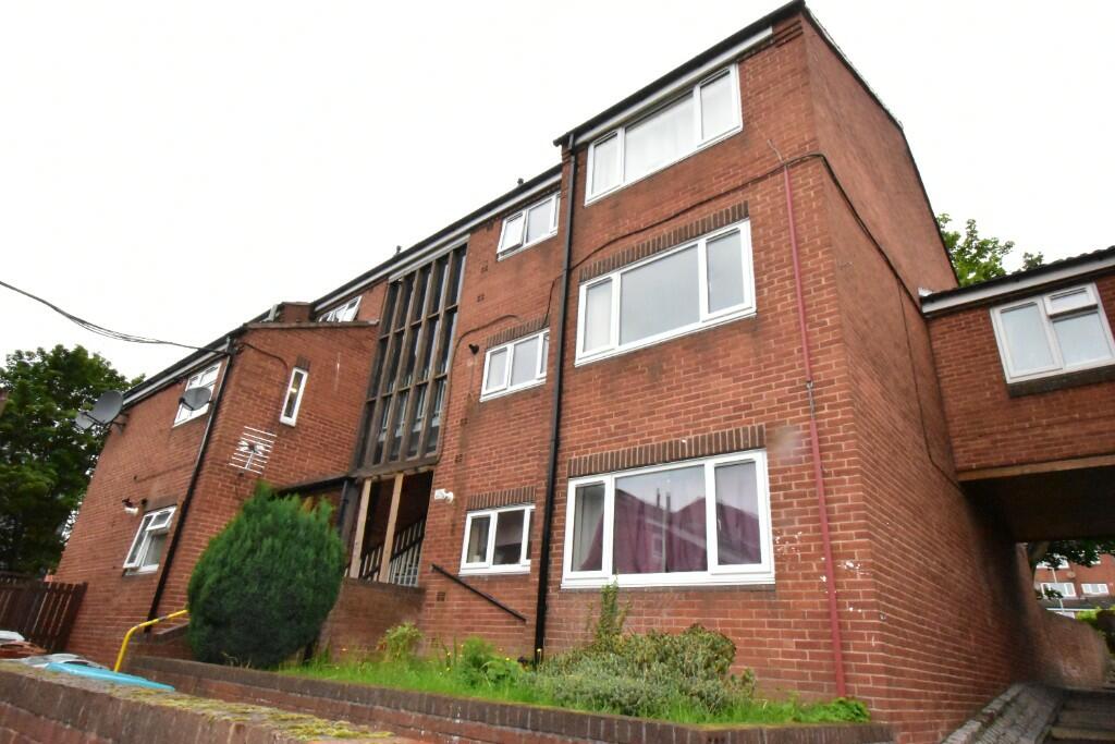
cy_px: 372
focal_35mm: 20
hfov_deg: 85.4
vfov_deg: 63.2
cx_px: 558
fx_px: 604
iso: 10000
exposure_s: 1/200
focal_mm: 13
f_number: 25
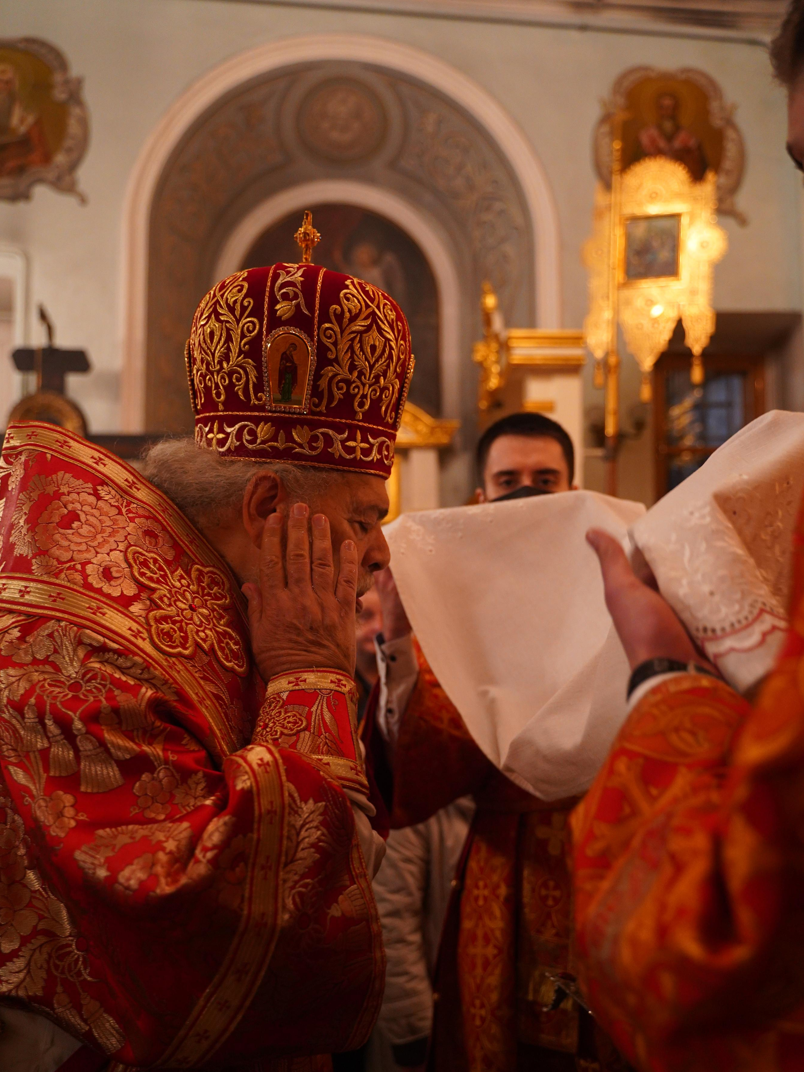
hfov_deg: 45.4
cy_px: 585
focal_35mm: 31
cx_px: 405
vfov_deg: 58.3
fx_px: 960
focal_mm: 28
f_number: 2.8
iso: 2500
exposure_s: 1/100
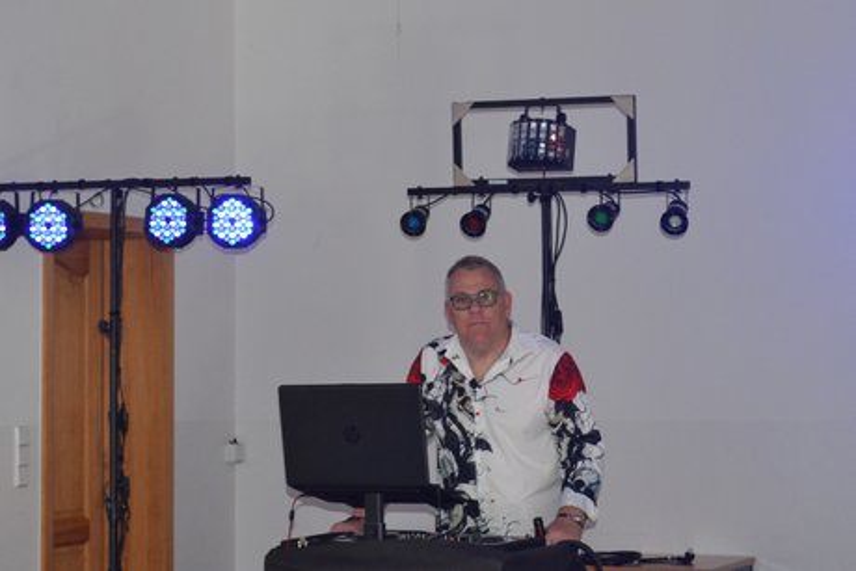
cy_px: 286
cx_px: 428
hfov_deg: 36.9
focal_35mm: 54
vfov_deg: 25.1
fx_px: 1284
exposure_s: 1/60
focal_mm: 36
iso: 1400
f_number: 5
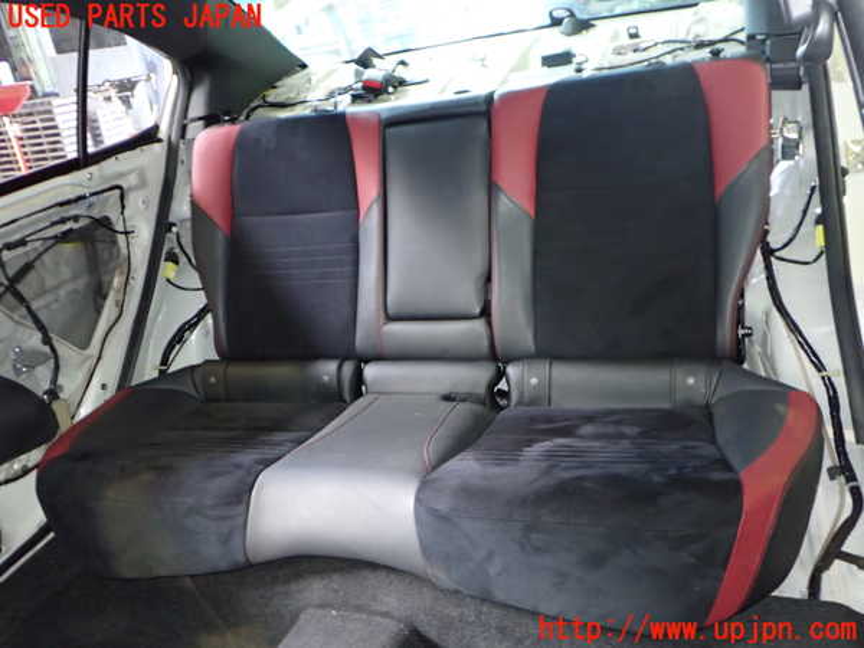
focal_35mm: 30
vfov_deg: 46.8
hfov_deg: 60.0
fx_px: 749
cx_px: 432
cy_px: 324
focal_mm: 5.4
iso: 800
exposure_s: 1/30
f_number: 2.3
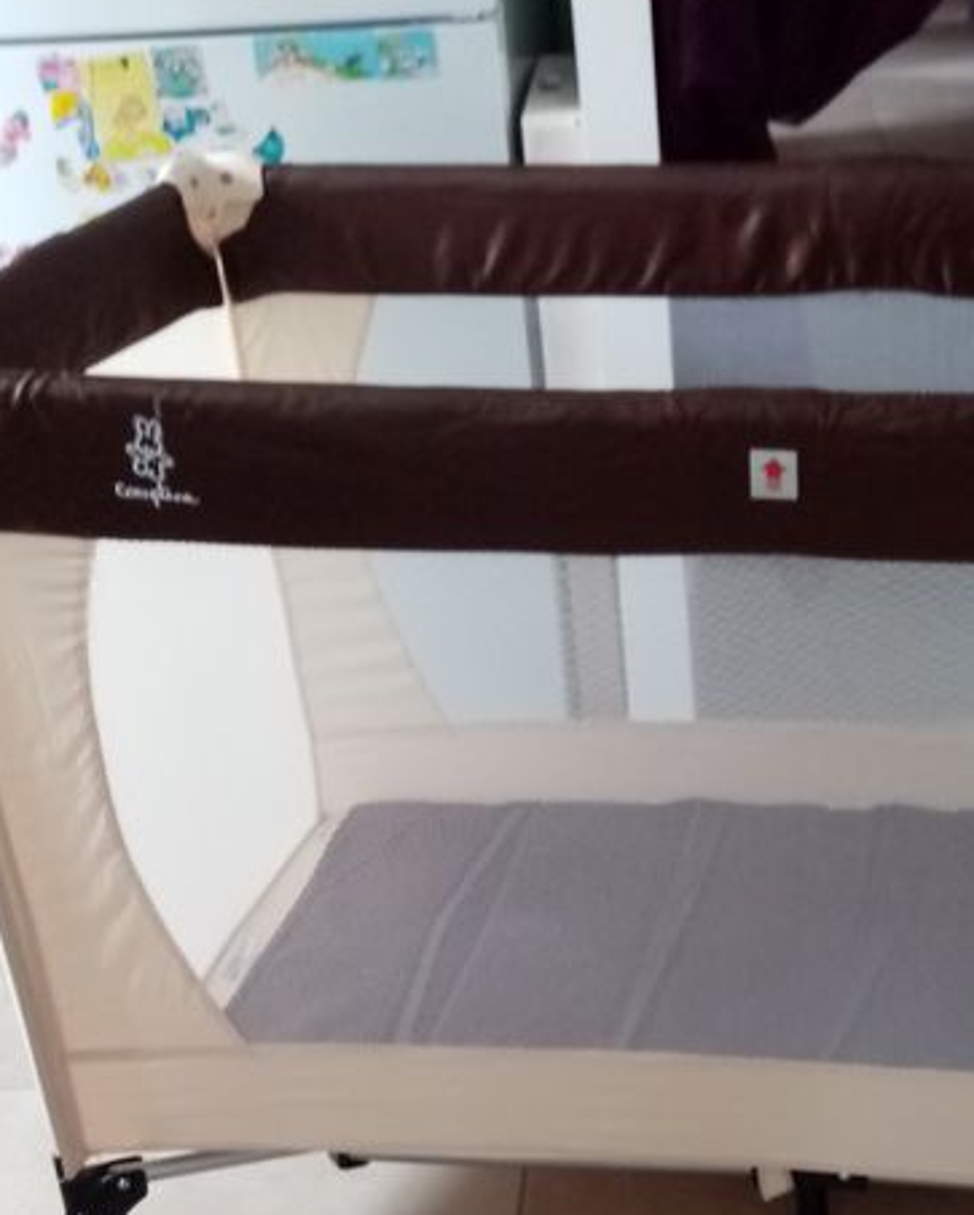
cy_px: 1043
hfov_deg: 26.6
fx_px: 2016
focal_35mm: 56
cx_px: 805
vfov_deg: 32.2
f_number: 1.8
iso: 232
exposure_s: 1/33.3
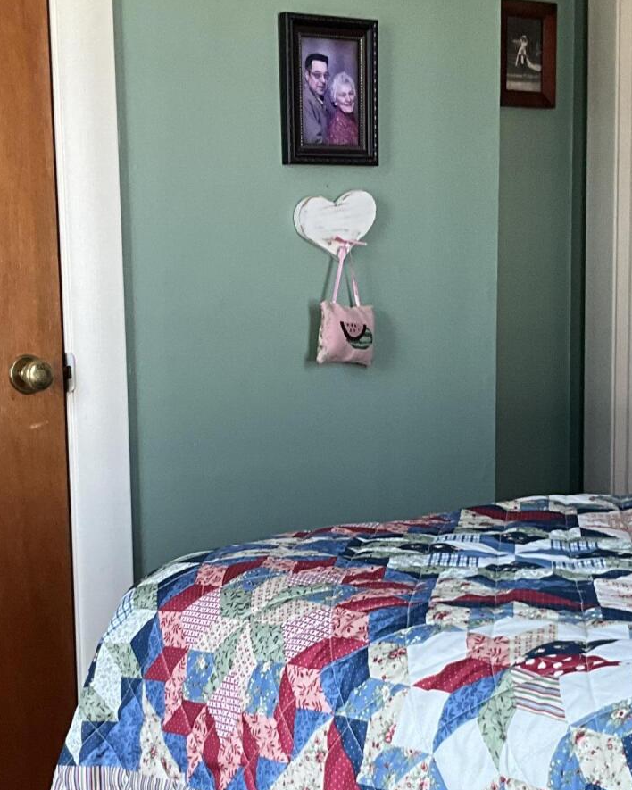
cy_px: 546
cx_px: 292
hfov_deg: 23.8
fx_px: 1496
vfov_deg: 29.3
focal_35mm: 64
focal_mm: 3
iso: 80
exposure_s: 1/60
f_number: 1.8
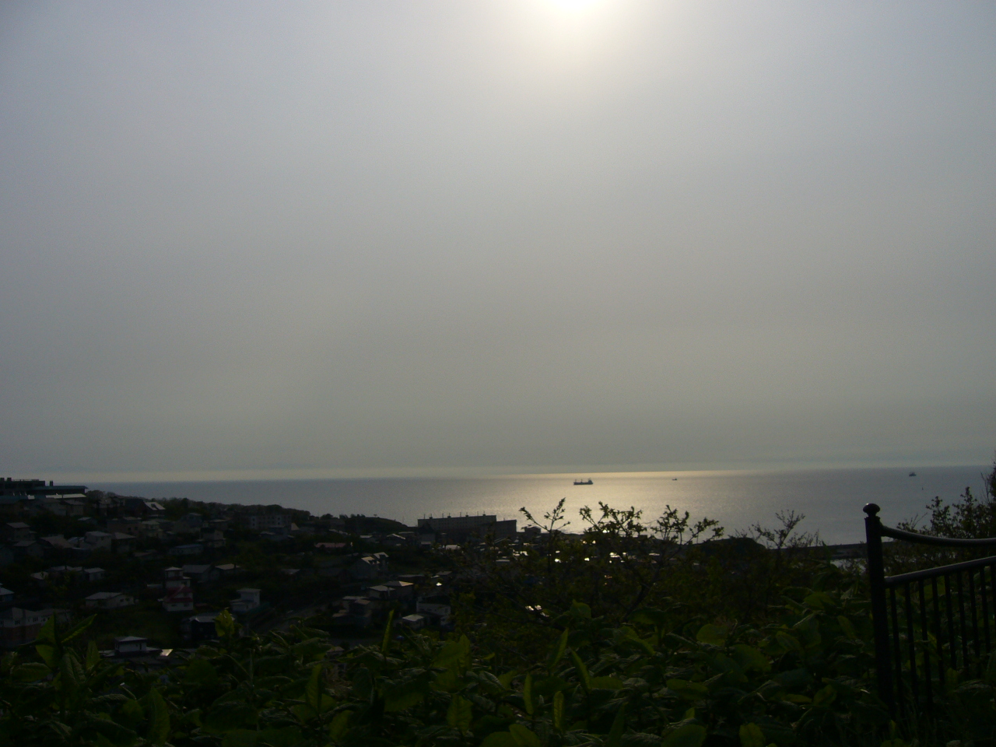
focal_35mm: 35
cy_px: 374
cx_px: 498
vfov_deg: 40.7
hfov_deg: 52.6
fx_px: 1007
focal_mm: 5.8
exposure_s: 1/1300
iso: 80
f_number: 5.6
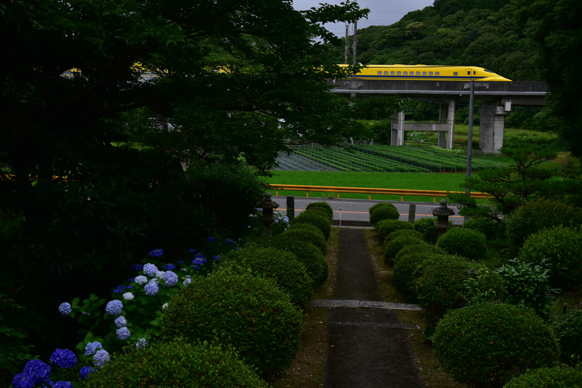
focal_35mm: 38
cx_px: 291
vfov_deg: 35.1
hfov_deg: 50.7
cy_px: 194
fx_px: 614
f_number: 6.3
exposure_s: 1/1000
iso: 500
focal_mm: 38
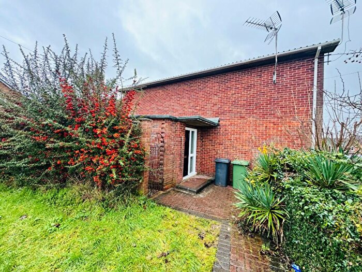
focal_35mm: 14
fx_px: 146
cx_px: 181
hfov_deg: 102.1
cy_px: 136
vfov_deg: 85.7
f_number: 2.2
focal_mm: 2.22
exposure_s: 1/99
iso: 125
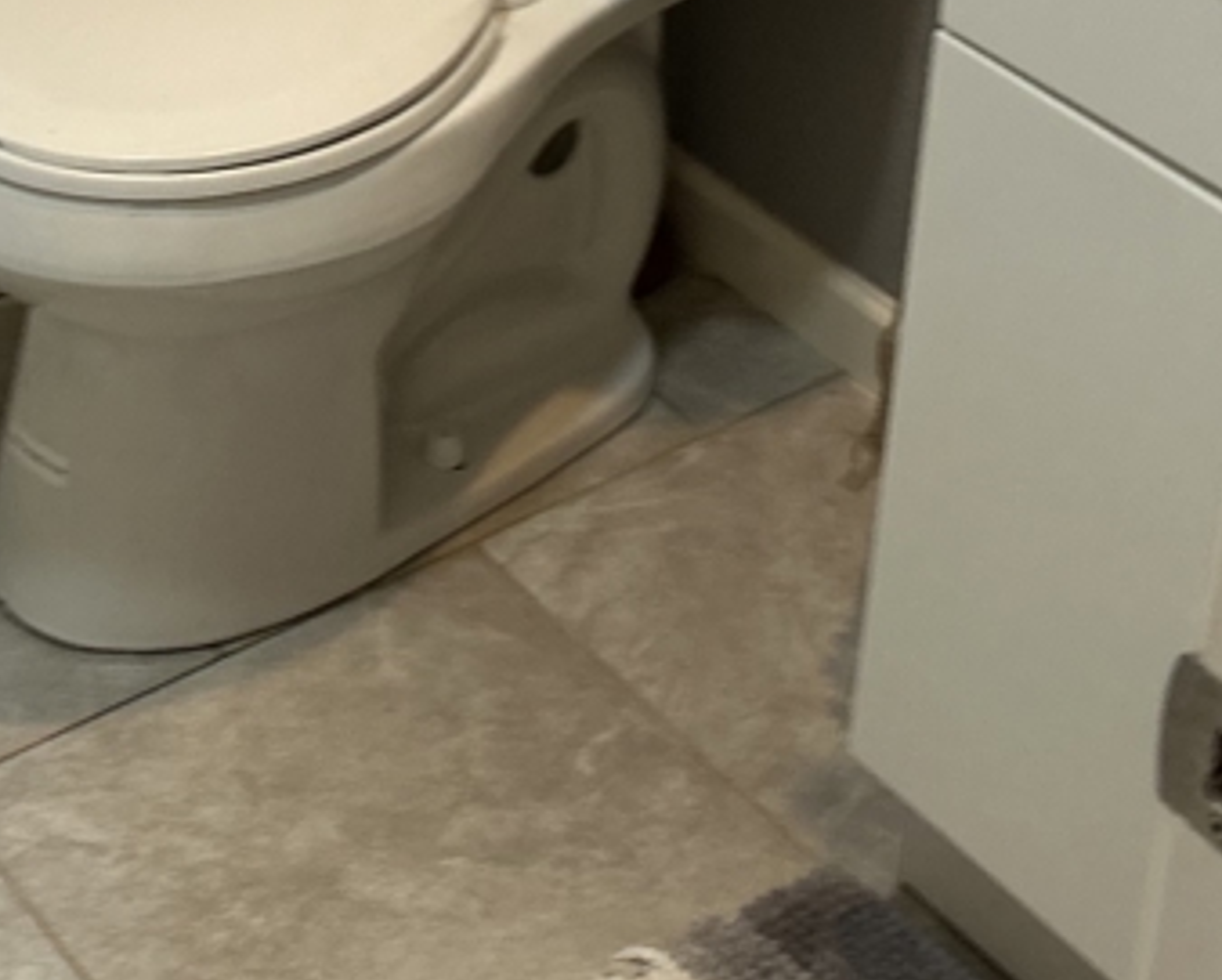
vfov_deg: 16.1
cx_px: 174
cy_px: -340
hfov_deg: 20.9
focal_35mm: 90
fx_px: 3258
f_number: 1.5
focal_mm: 5.7
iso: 100
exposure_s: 1/60
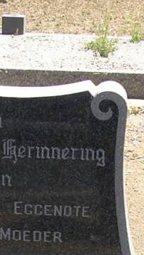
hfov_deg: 6.5
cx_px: 51
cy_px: 320
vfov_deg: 11.3
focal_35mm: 186
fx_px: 1260
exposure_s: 1/320
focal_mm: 7.8
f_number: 4.6
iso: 64
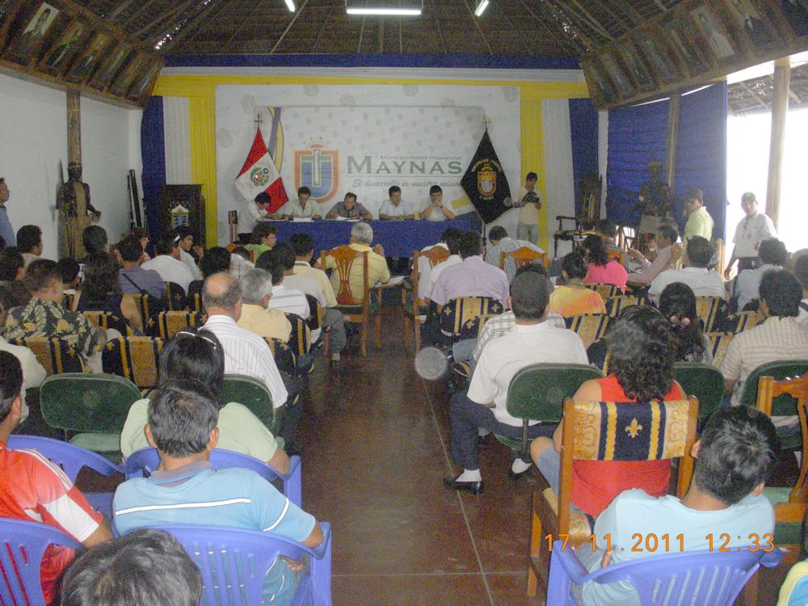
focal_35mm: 38
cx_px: 404
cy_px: 303
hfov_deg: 49.0
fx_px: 887
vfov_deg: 37.7
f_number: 3.3
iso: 800
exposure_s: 1/250
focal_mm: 6.3
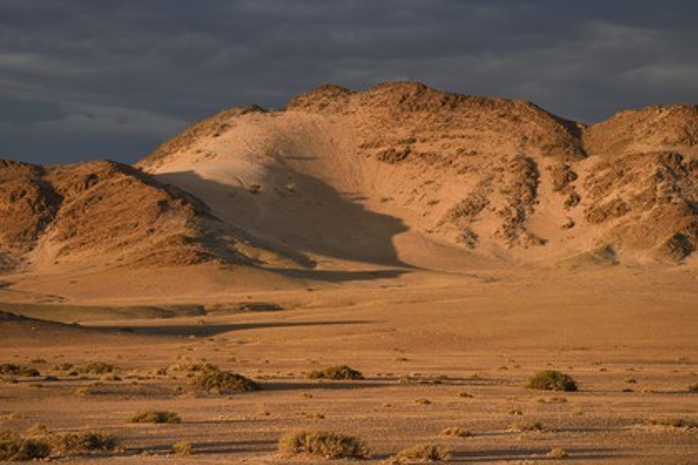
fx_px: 2908
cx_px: 349
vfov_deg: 9.1
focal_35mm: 150
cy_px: 232
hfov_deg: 13.7
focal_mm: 150
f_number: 4
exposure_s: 1/320
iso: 200
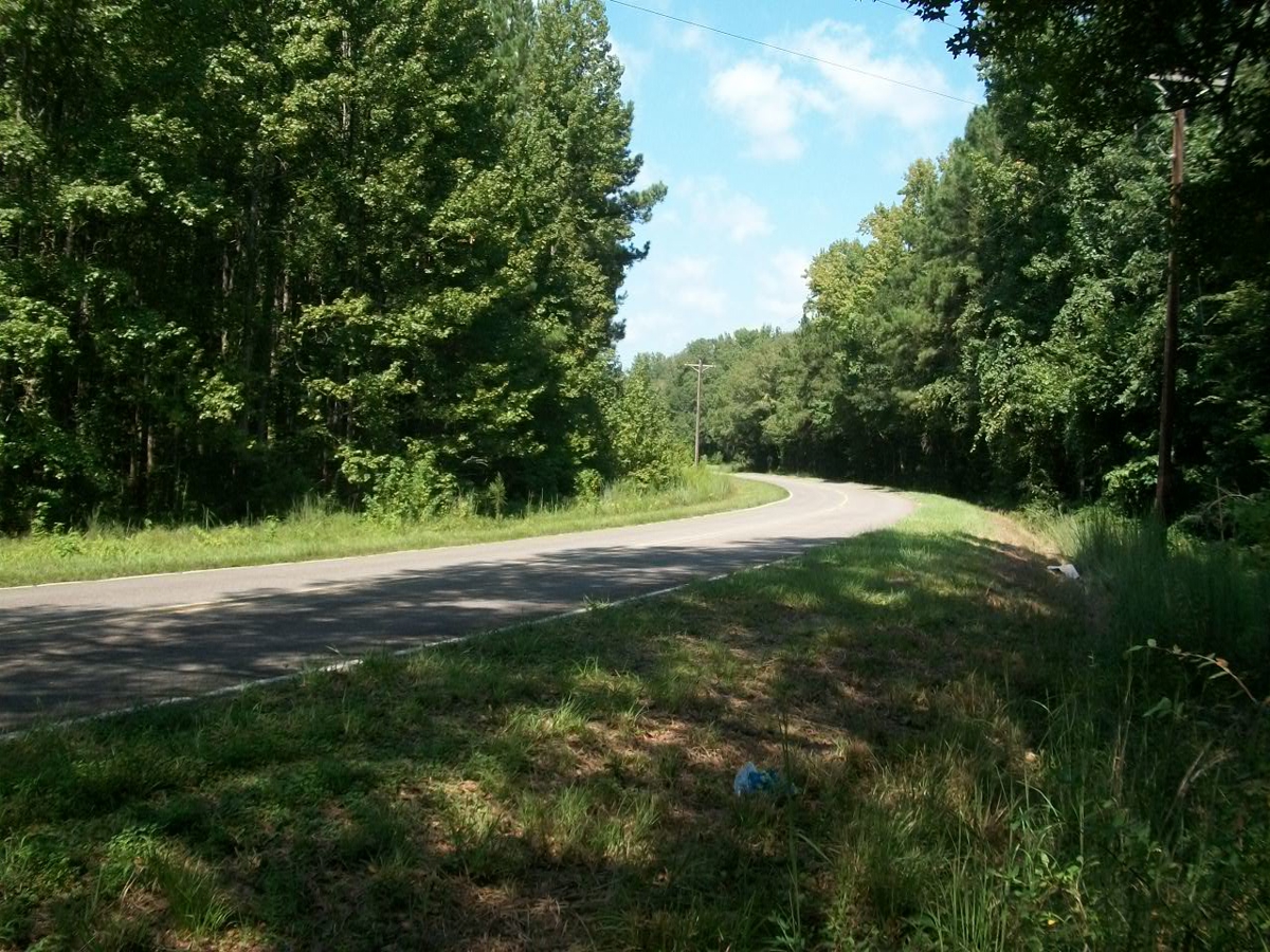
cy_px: 476
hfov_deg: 56.8
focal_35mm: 32
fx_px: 1174
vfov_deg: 44.2
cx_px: 635
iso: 80
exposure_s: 1/640
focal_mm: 5.7
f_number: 2.9
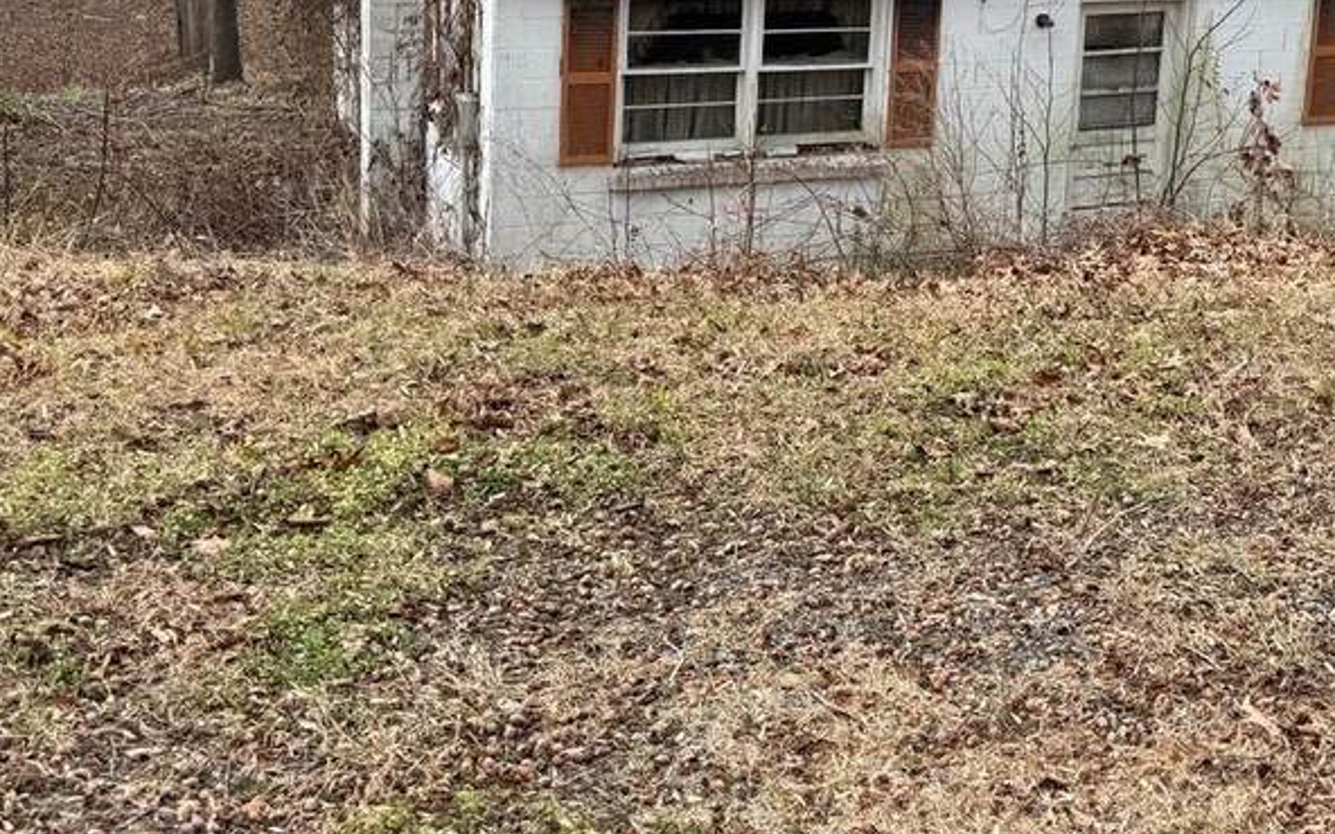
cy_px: -2
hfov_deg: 36.3
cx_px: 956
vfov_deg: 22.6
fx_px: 2001
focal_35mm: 55
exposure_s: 1/1060
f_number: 1.78
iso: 100
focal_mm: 6.76
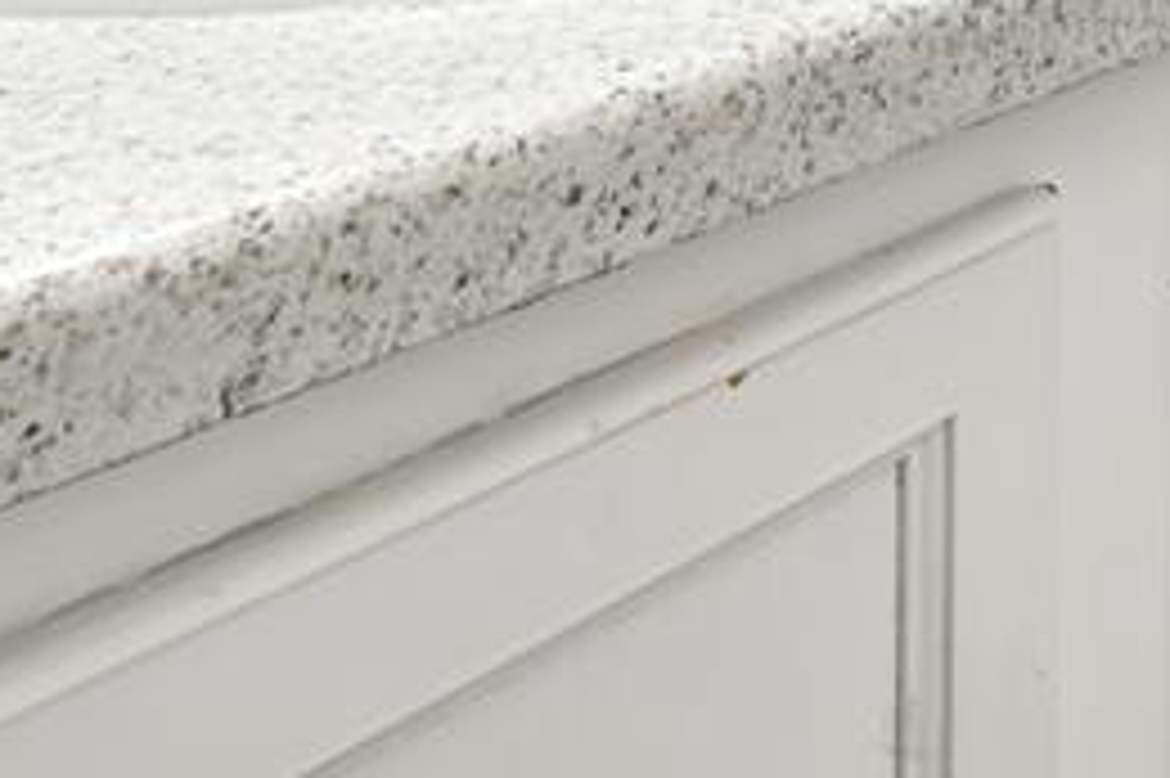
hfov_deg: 27.1
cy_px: -639
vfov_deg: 18.0
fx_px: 1916
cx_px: 1606
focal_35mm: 59
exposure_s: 2
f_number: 16
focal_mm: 15
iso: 100
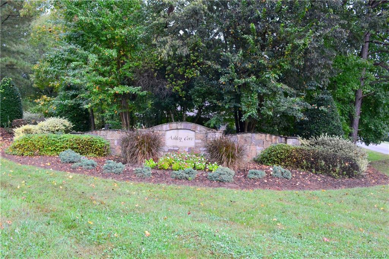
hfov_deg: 67.4
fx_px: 292
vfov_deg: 47.9
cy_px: 130
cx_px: 194
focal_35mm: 27
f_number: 8
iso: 1600
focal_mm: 18
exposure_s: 1/50
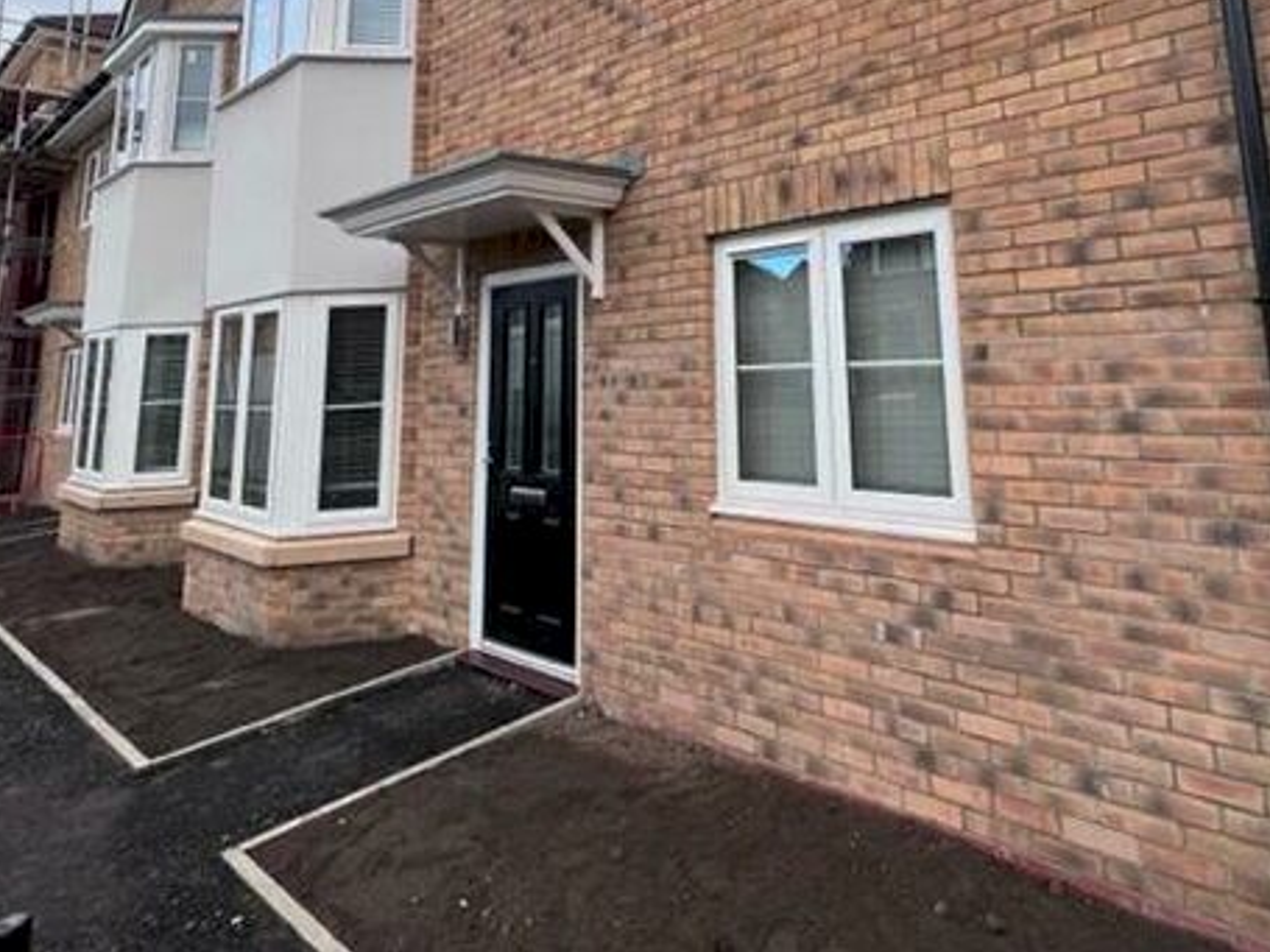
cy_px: 222
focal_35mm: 20
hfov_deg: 79.7
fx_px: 734
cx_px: 821
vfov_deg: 61.7
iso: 32
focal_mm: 1.57
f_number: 1.8
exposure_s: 1/224
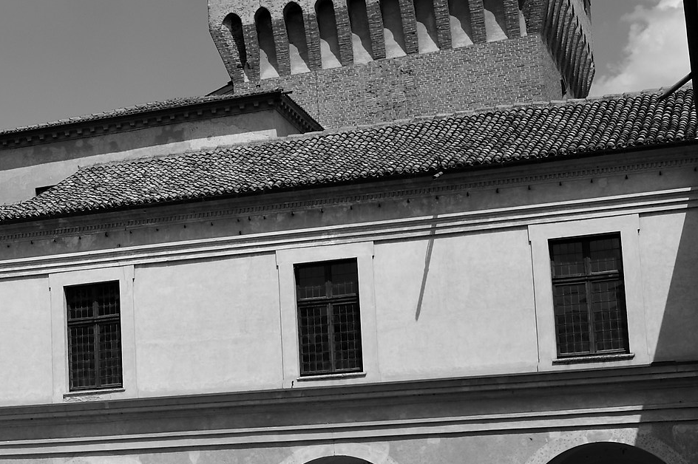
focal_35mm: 89
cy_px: 354
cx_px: -173
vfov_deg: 15.3
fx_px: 1724
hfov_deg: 21.1
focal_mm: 35
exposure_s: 1/1600
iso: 200
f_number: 6.3
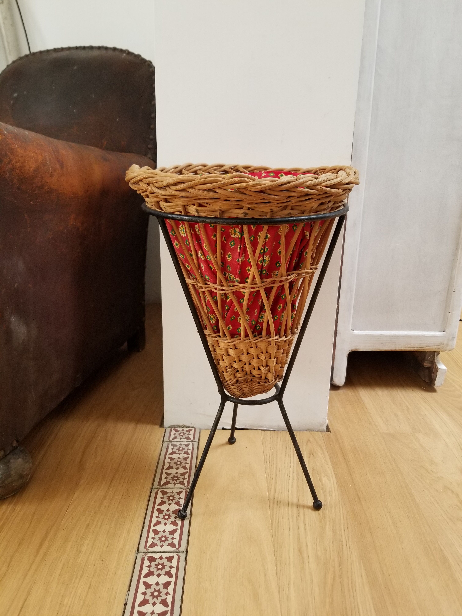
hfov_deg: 53.1
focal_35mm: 26
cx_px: 231
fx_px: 463
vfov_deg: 67.3
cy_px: 308
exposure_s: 1/60
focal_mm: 4.25
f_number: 1.7
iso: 200
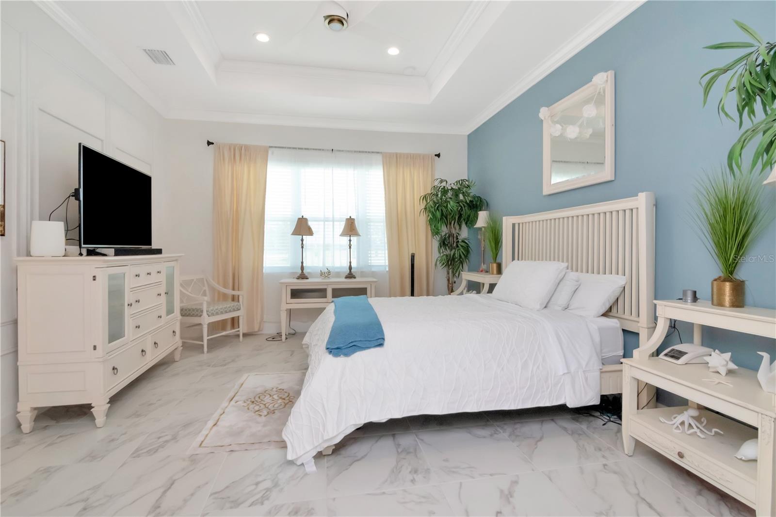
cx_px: 388
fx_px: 356
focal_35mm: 16
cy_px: 258
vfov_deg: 72.0
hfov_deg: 95.0
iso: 1000
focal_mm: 11
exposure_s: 1/200
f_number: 9
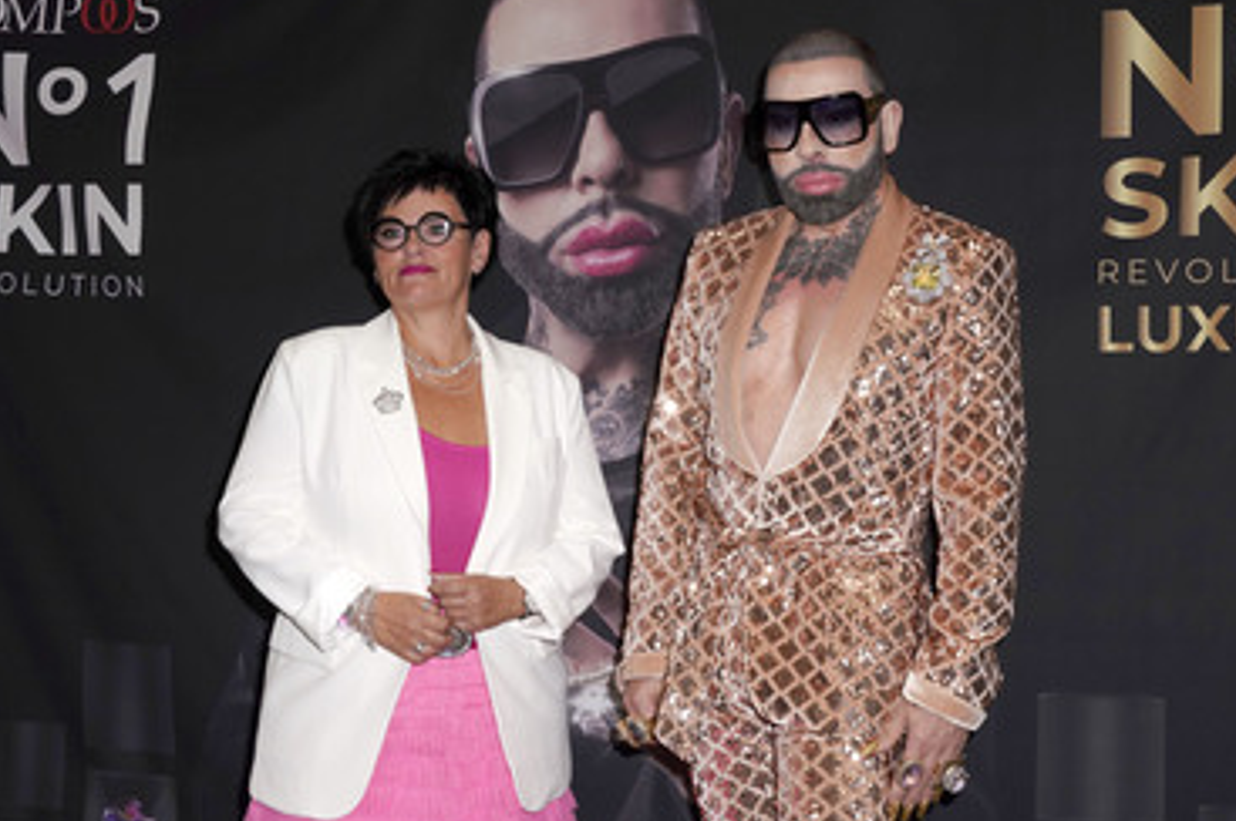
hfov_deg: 33.9
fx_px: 2024
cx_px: 665
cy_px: 404
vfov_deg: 23.0
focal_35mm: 59
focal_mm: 48
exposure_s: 1/250
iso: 640
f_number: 8
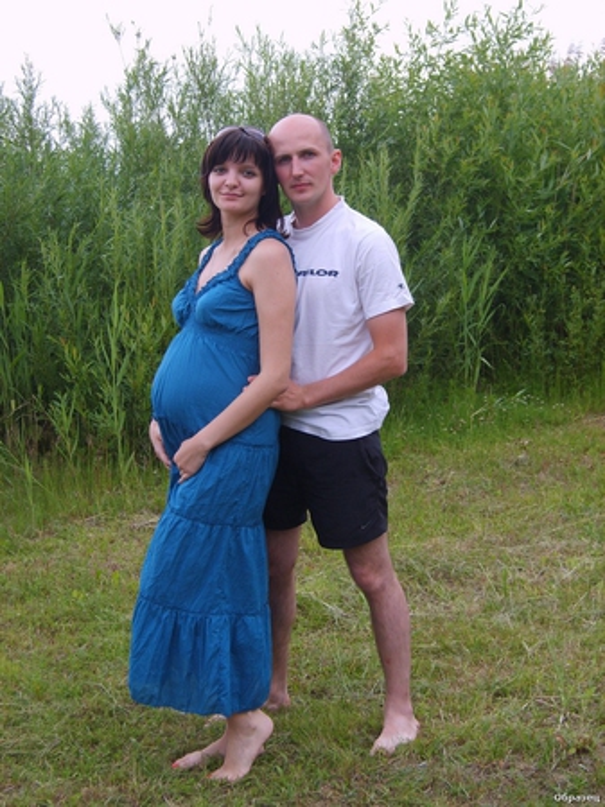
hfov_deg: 23.6
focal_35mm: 62
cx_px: 302
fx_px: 1446
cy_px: 404
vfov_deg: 31.2
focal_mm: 13
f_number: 3.8
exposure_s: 1/90
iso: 50
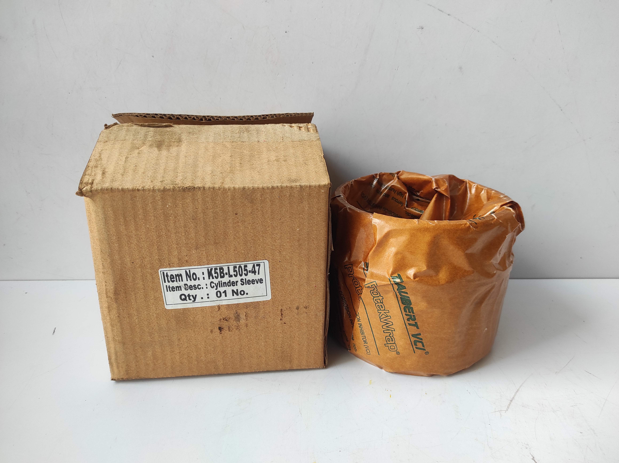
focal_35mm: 25
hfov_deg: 69.4
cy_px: 232
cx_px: 310
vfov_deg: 54.8
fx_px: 447
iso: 102
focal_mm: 5.43
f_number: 1.89
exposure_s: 1/50
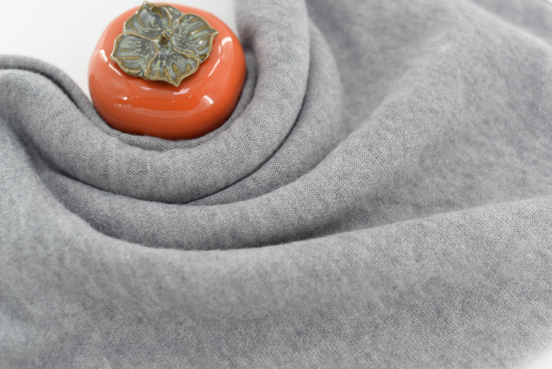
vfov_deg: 27.0
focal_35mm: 50
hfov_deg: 39.6
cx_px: 276
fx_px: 767
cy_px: 184
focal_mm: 50
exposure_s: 1/100
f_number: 3.5
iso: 100
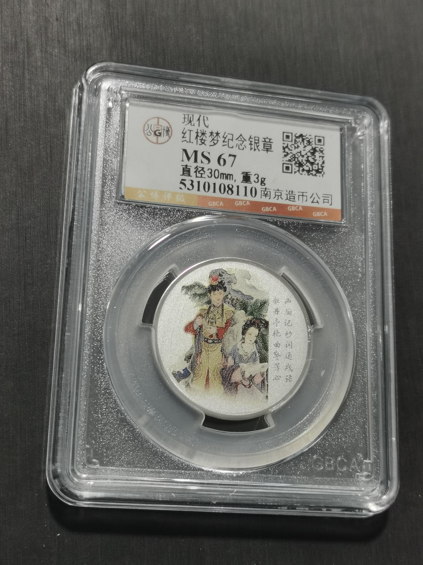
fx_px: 929
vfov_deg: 33.8
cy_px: 282
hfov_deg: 25.7
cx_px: 212
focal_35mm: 57
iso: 100
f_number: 1.8
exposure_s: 1/100
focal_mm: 5.58
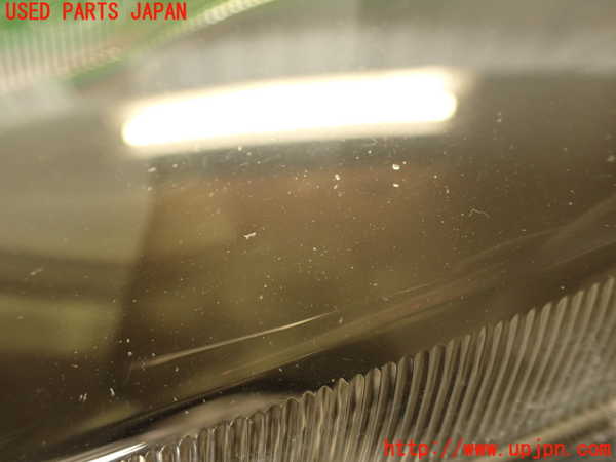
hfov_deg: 56.8
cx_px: 308
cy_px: 231
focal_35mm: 32
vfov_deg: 44.2
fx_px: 569
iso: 250
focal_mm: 5.79
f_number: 2.4
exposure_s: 1/30
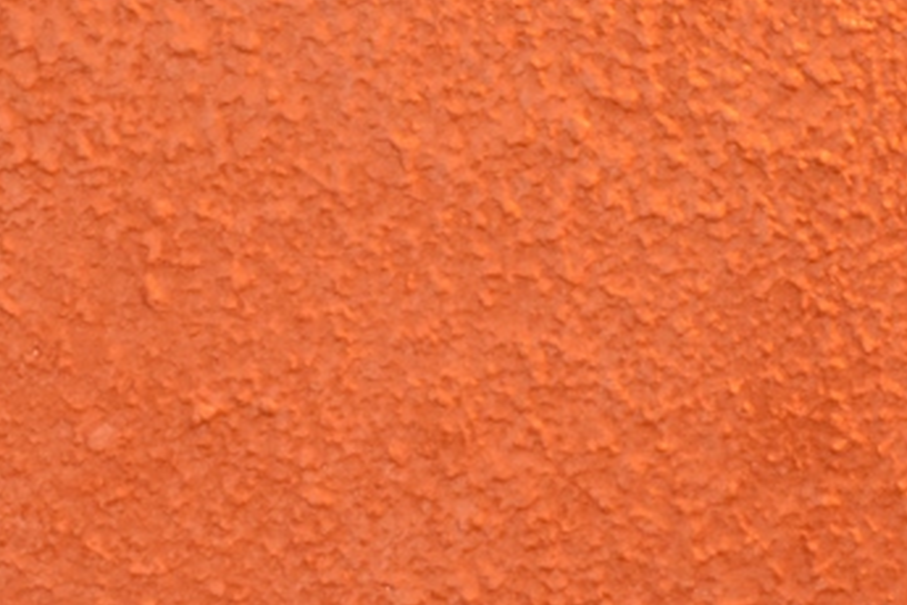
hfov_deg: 6.2
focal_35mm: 333
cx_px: 95
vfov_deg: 4.1
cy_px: 688
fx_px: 8401
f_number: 5
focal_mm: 75
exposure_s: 1/60
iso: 6400
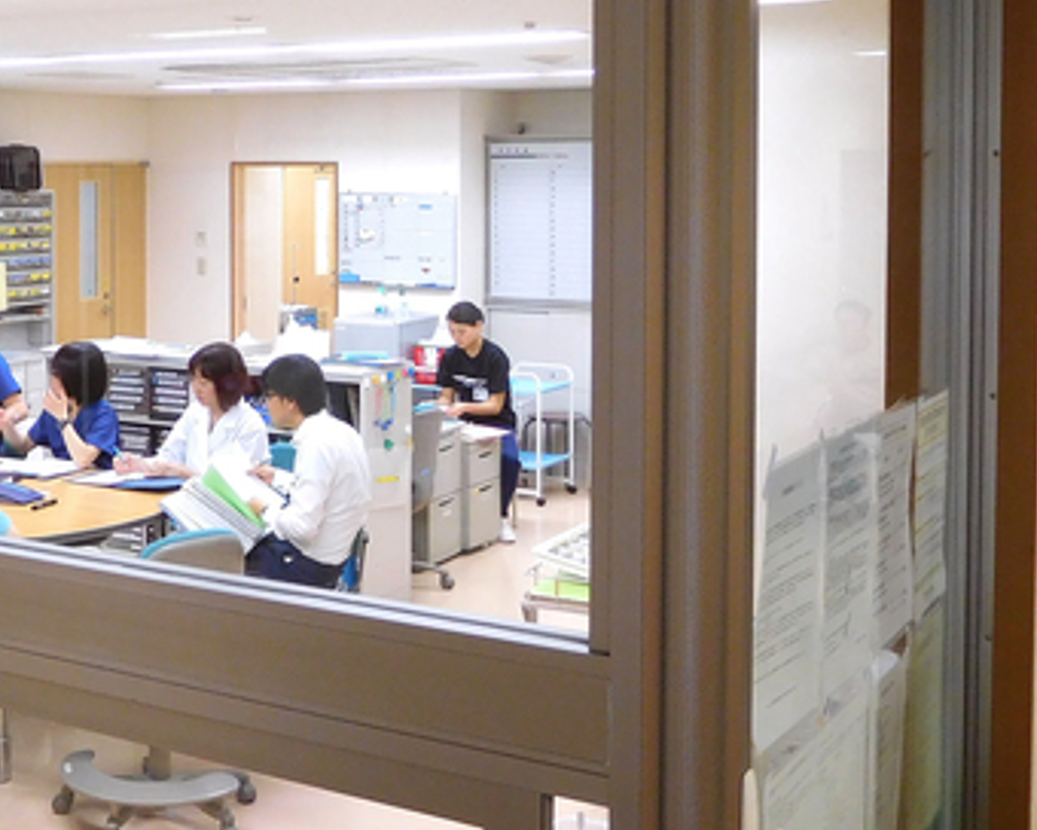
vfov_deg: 32.3
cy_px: 235
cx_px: 113
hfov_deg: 37.8
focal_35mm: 46
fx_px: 1412
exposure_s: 1/30
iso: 220
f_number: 3.4
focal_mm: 4.5
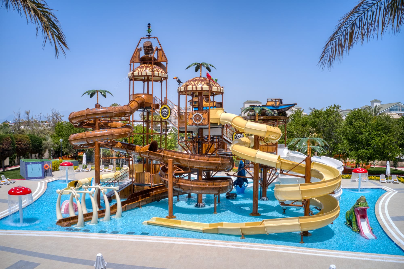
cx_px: 202
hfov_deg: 65.5
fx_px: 314
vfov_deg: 46.4
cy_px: 134
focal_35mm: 28
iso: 100
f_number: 6.3
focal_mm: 10.26
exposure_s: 1/640
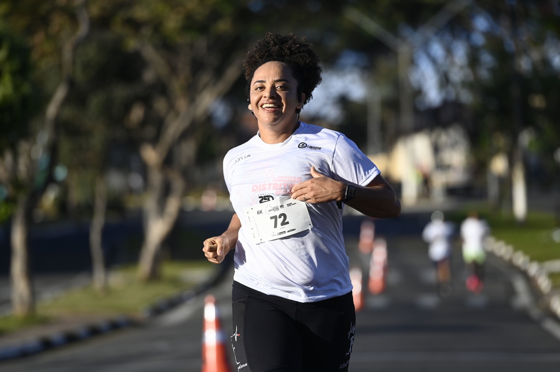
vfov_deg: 6.9
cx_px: 280
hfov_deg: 10.3
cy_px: 186
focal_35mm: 200
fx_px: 3109
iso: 400
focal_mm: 200
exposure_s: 1/3200
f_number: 4
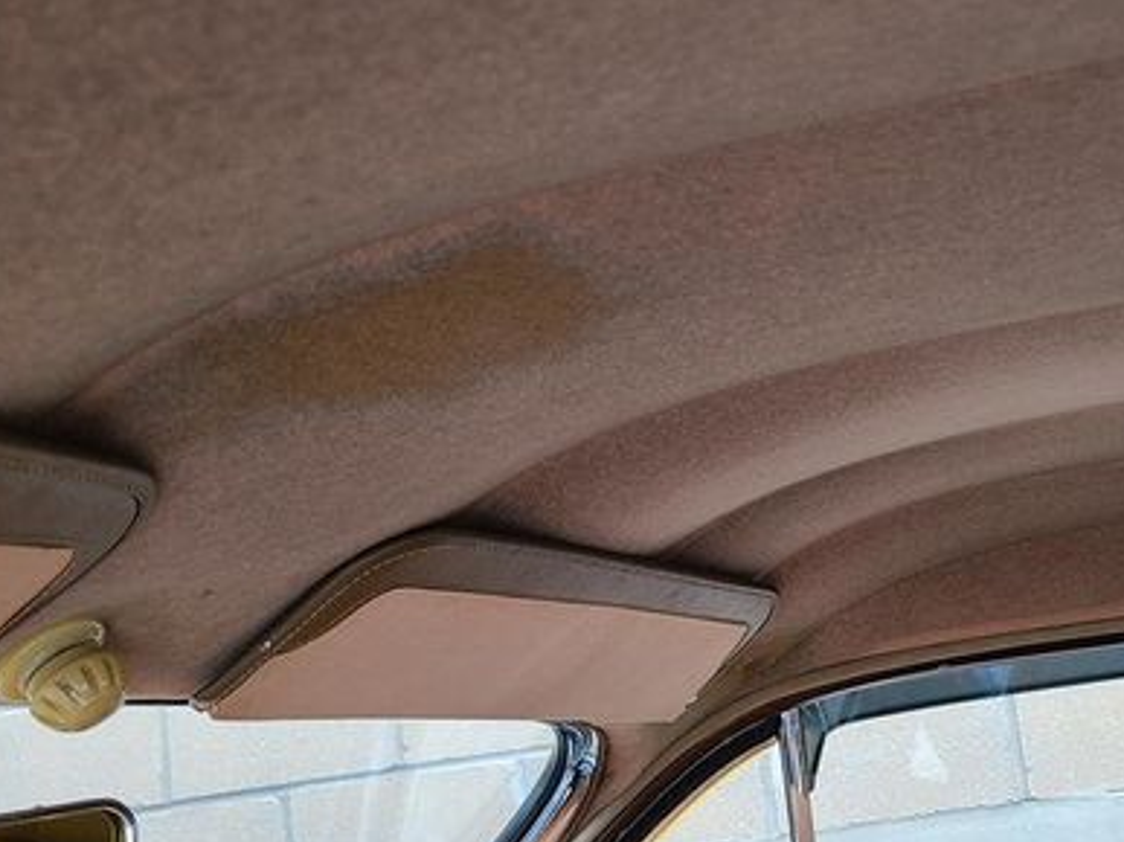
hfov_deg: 42.5
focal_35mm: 43
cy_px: 528
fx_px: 1396
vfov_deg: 33.4
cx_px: 845
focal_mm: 5.4
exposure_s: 1/119
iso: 50
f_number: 1.8
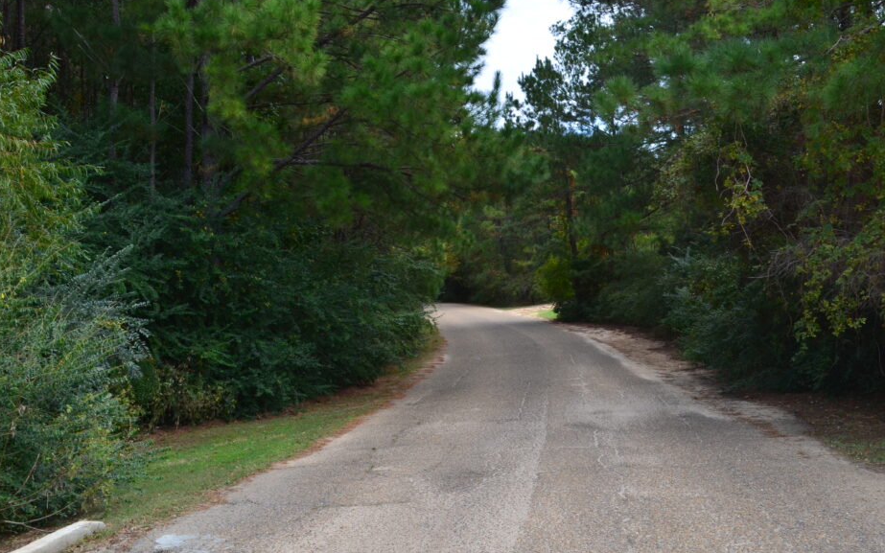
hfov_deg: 45.2
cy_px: 235
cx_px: 486
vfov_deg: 29.2
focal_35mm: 44
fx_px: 1061
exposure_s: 1/100
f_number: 11
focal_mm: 26
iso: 200
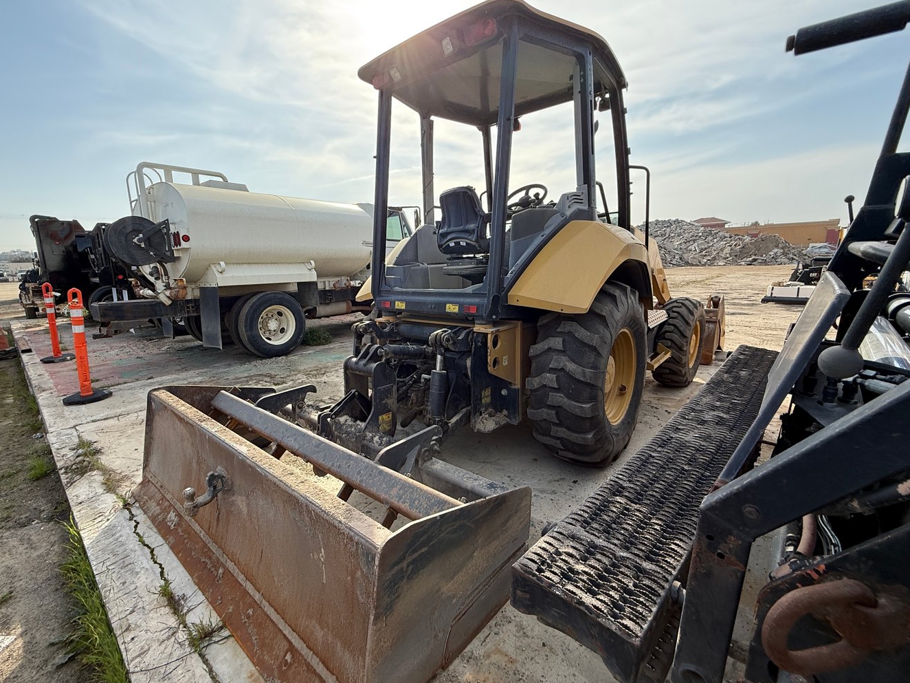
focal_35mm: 16
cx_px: 434
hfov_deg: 94.4
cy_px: 342
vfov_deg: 78.1
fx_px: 421
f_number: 2.2
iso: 64
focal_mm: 2.22
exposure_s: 1/876
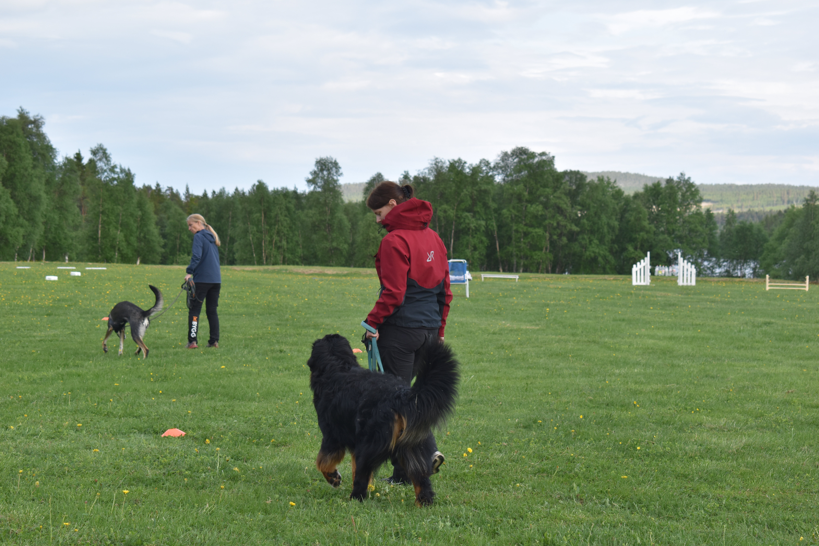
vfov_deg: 16.6
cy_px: 273
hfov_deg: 24.6
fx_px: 1877
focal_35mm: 82
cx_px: 410
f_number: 8
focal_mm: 55
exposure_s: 1/250
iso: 200
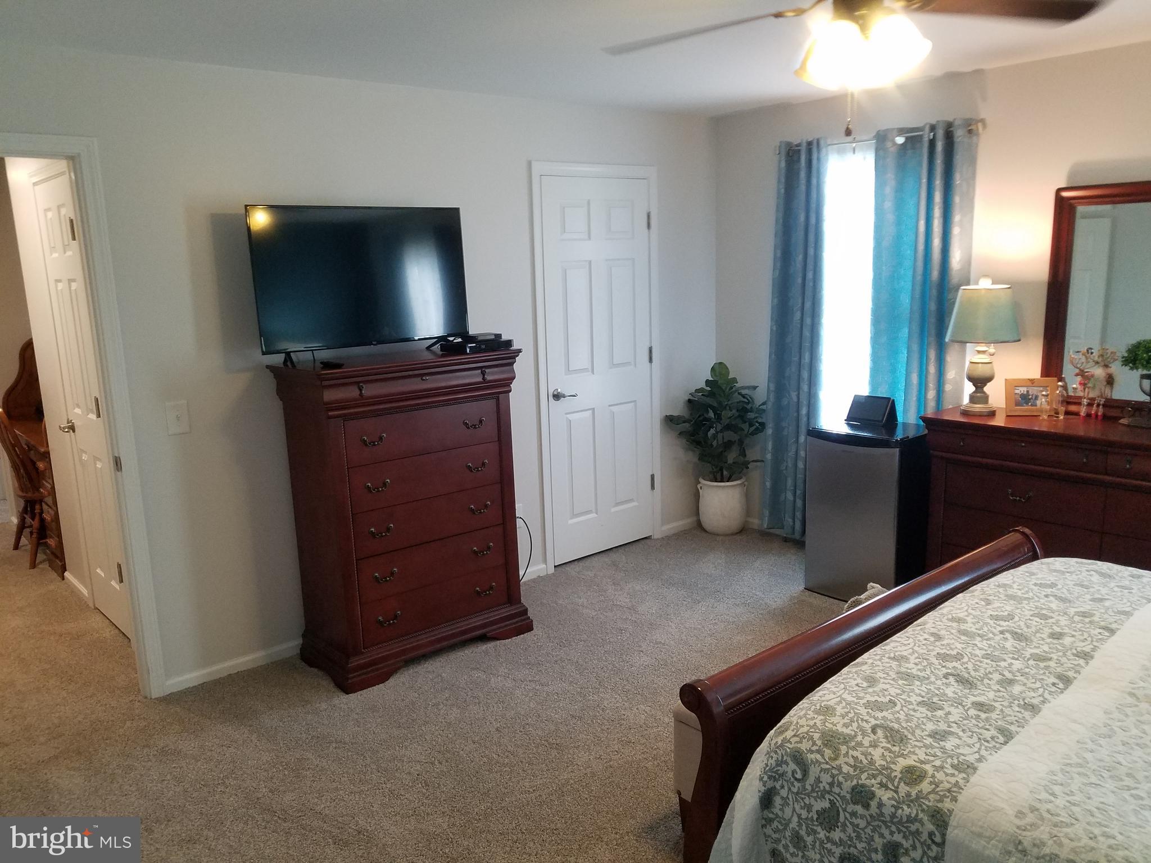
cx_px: 576
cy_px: 432
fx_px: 865
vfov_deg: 53.1
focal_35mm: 26
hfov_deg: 67.3
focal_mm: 4.2
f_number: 1.7
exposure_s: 1/60
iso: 200
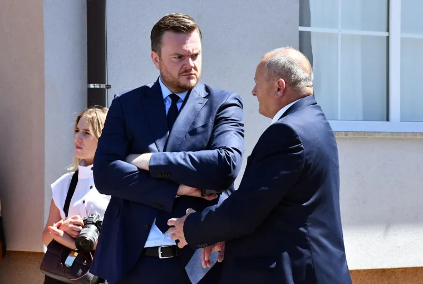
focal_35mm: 105
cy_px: 142
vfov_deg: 13.1
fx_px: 1236
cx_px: 212
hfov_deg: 19.4
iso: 2500
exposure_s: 1/2000
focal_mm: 70
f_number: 11
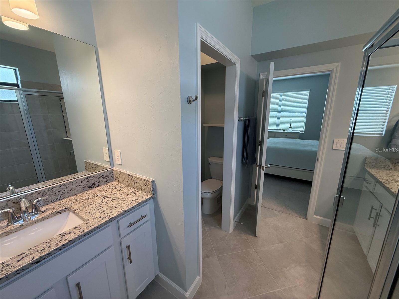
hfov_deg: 102.1
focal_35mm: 14
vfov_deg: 85.7
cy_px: 150
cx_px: 200
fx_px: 161
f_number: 2.2
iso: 160
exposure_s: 1/120
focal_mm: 2.22
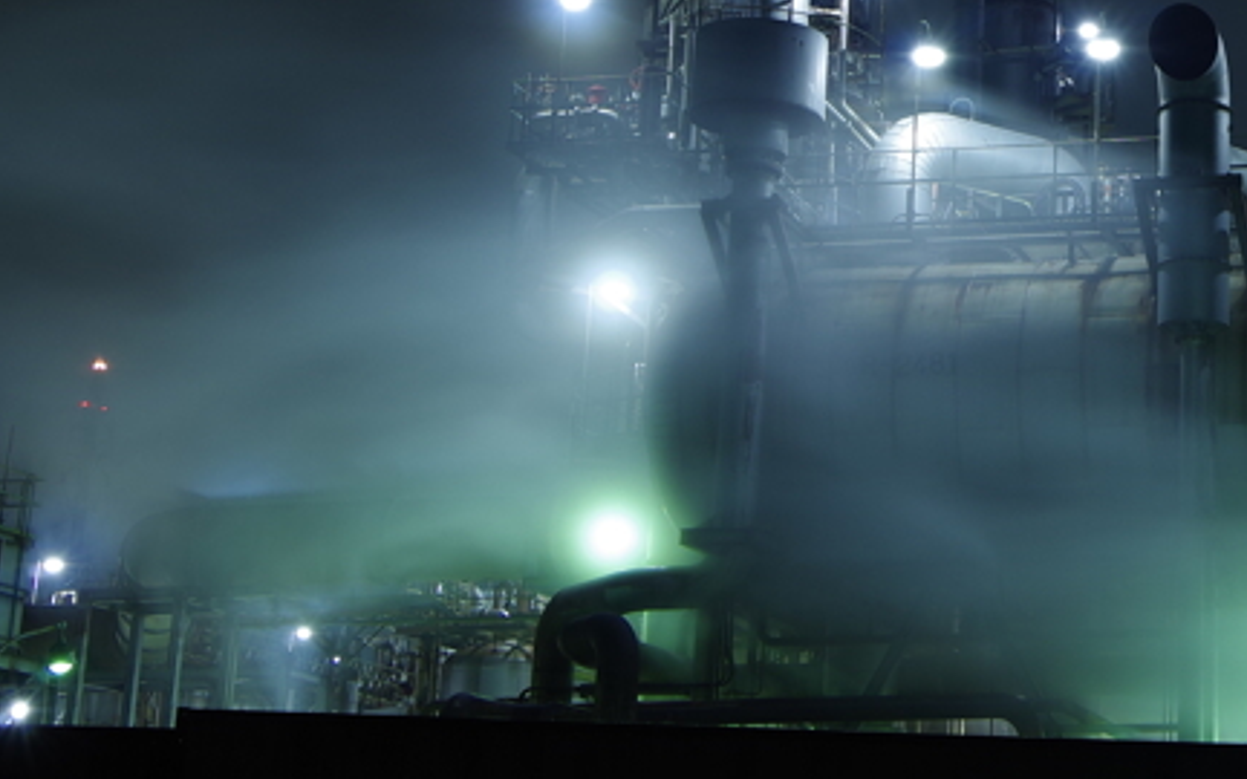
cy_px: 81
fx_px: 2957
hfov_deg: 22.7
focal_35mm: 87
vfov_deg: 14.9
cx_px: 1308
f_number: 7.1
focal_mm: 24
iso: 100
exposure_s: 8
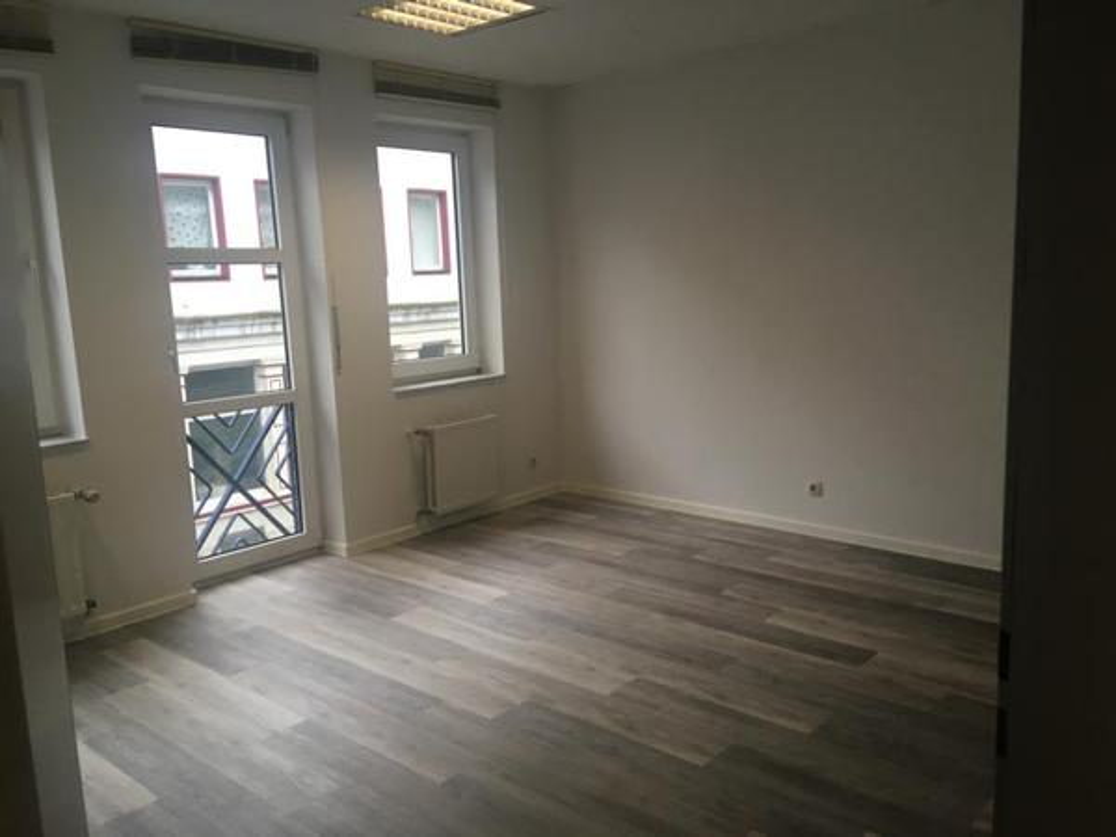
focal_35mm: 29
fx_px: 935
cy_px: 418
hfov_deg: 61.7
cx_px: 558
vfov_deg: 48.2
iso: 40
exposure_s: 1/33
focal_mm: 4.15
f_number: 2.2
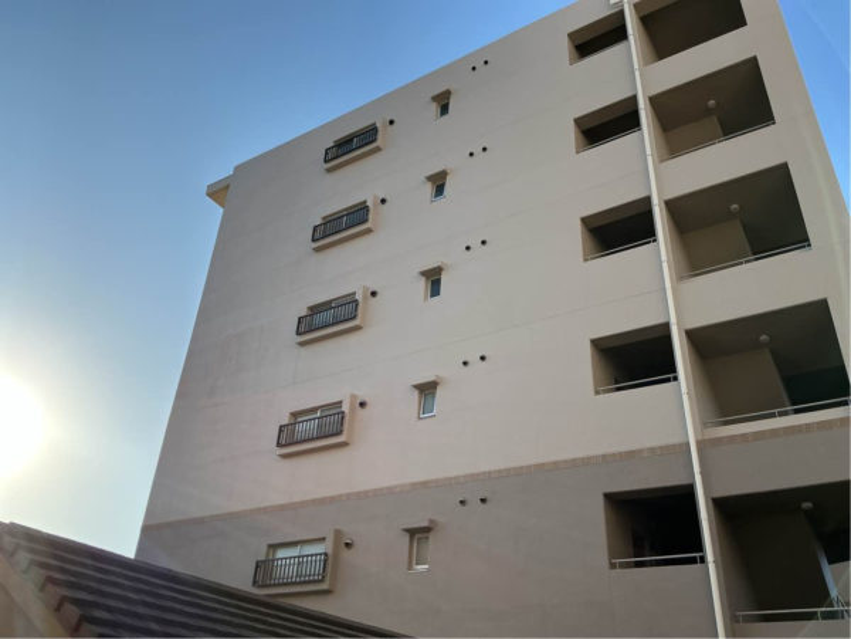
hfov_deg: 61.7
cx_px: 426
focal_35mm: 29
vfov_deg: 48.2
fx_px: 713
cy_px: 320
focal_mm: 3
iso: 25
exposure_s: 1/1786
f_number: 1.8
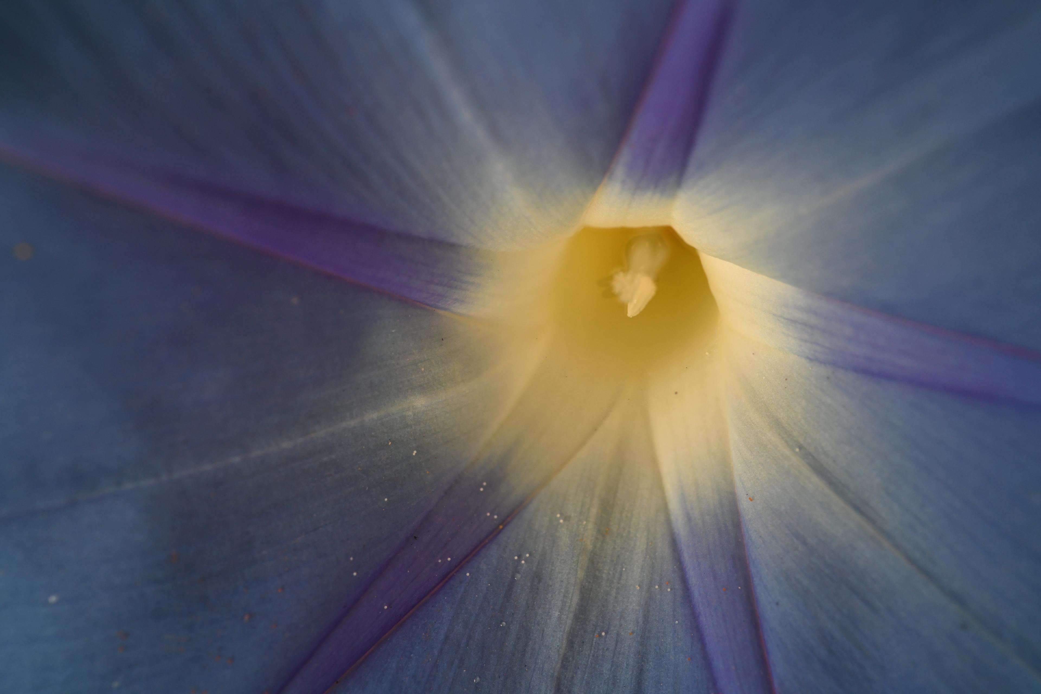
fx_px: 1677
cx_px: 520
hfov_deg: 34.5
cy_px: 347
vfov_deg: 23.4
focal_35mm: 58
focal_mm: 58
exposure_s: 1/125
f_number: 2.8
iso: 1100
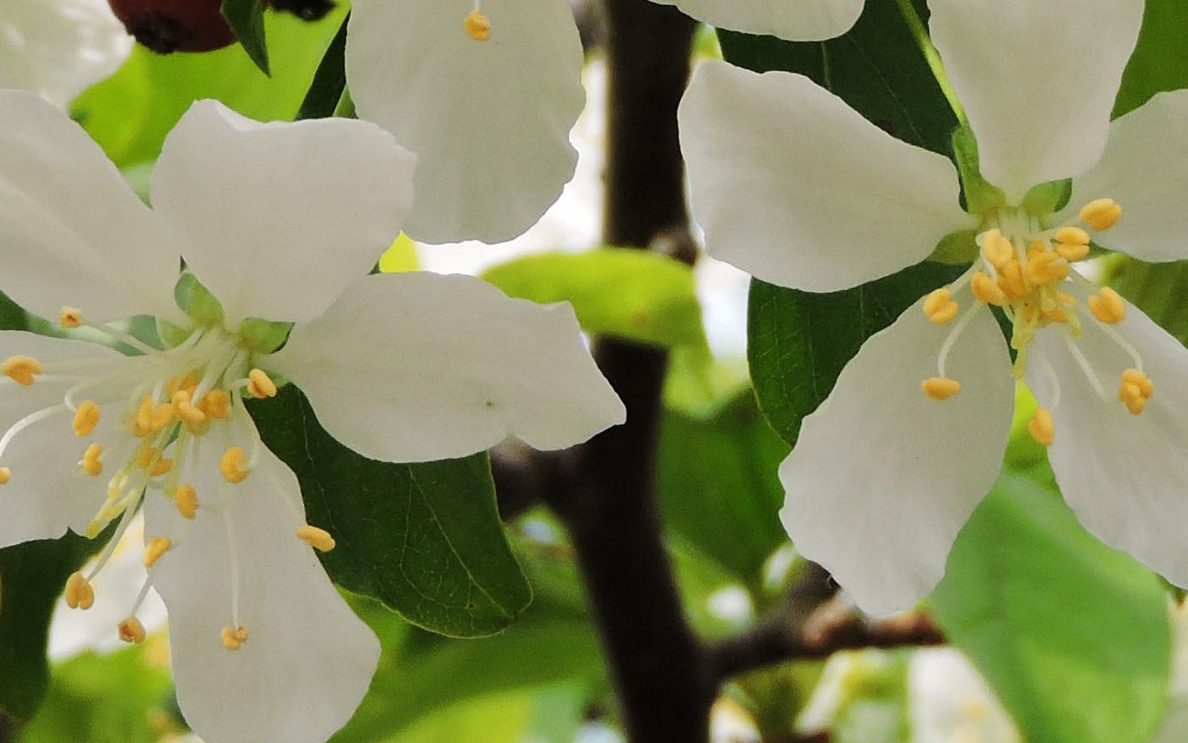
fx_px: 9001
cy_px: -202
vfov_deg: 4.7
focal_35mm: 278
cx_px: 704
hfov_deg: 7.5
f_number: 4.5
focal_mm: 14.3
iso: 100
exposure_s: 1/250
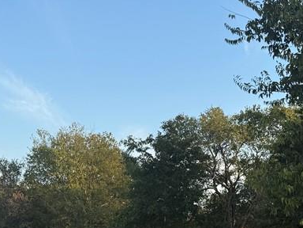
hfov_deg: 30.0
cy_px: 239
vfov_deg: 21.9
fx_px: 560
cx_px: 96
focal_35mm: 64
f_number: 1.78
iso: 80
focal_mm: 6.76
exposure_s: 1/1106
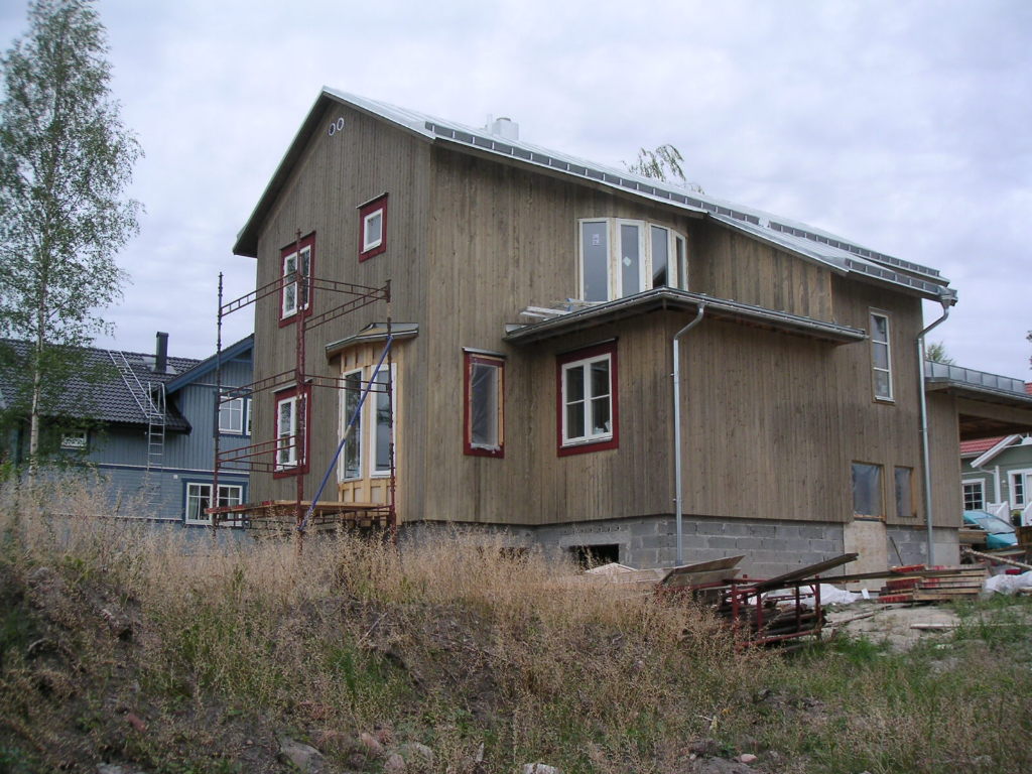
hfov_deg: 49.0
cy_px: 387
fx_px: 1133
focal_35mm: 38
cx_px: 516
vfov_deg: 37.7
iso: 50
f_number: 2.8
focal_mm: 6
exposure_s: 1/250
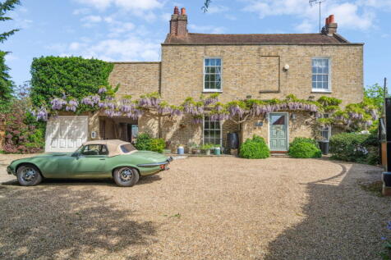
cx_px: 196
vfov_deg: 59.5
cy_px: 130
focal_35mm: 21
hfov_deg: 81.2
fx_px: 228
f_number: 5
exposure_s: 1/2500
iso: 640
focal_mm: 21
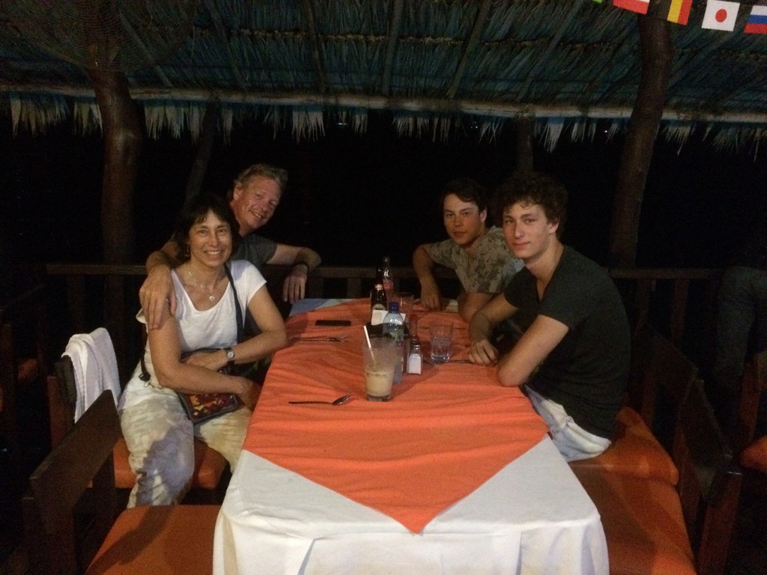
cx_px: 384
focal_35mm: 29
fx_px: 643
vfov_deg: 48.2
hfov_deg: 61.7
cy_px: 288
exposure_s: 1/15
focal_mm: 4.15
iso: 1000
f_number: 2.2
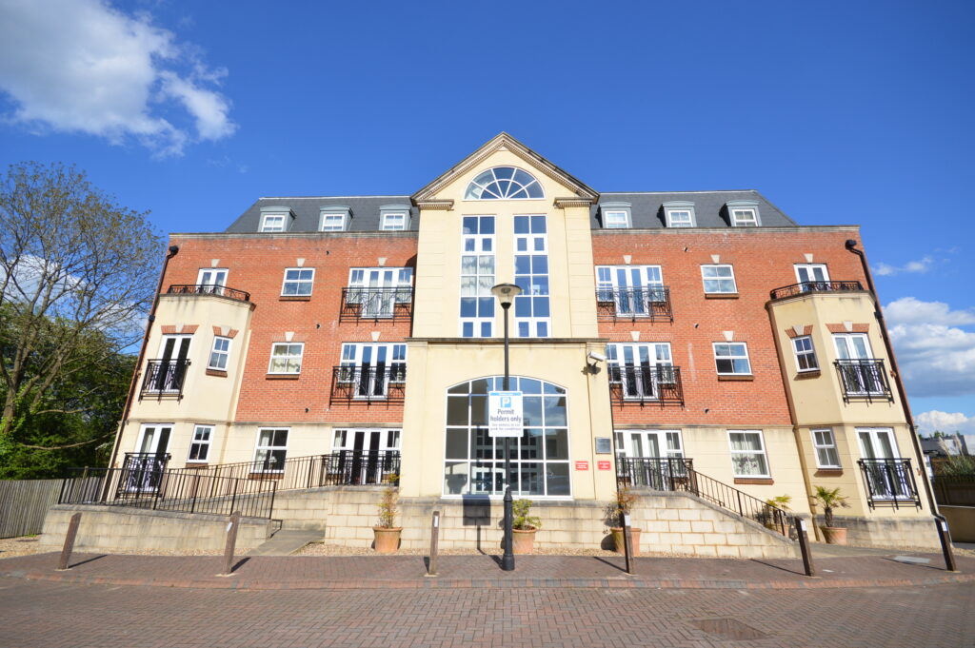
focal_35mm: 15
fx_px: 406
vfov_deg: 77.2
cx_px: 488
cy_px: 324
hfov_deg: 100.4
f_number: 8
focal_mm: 10
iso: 100
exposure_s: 1/250
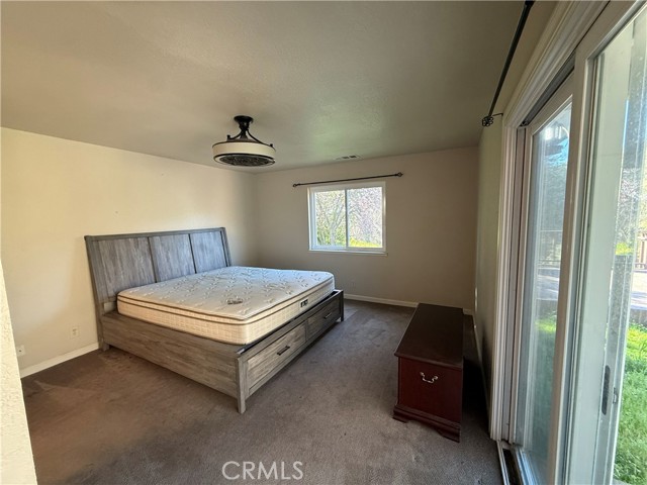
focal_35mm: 14
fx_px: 262
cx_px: 324
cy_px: 242
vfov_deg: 85.7
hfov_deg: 102.1
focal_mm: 2.22
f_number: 2.2
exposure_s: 1/60
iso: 250
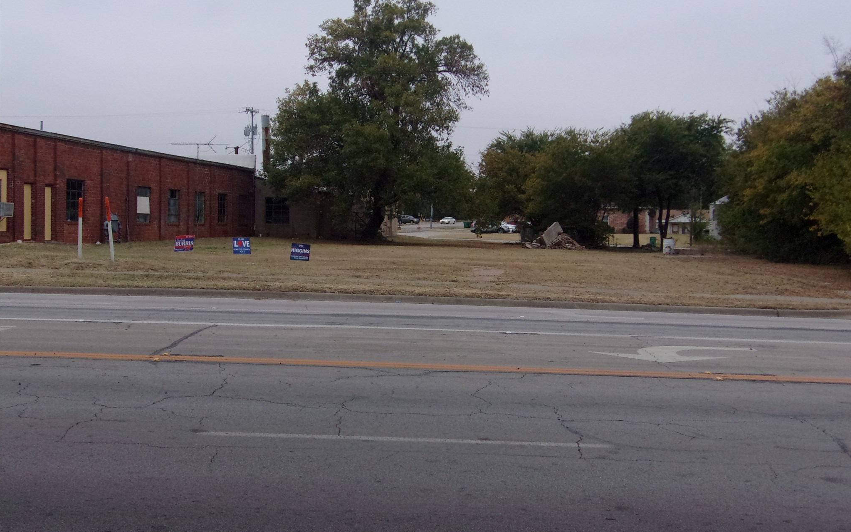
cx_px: 428
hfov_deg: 44.4
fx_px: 1044
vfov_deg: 28.6
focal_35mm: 45
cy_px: 229
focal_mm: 7.6
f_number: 13.1
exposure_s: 1/120
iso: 200
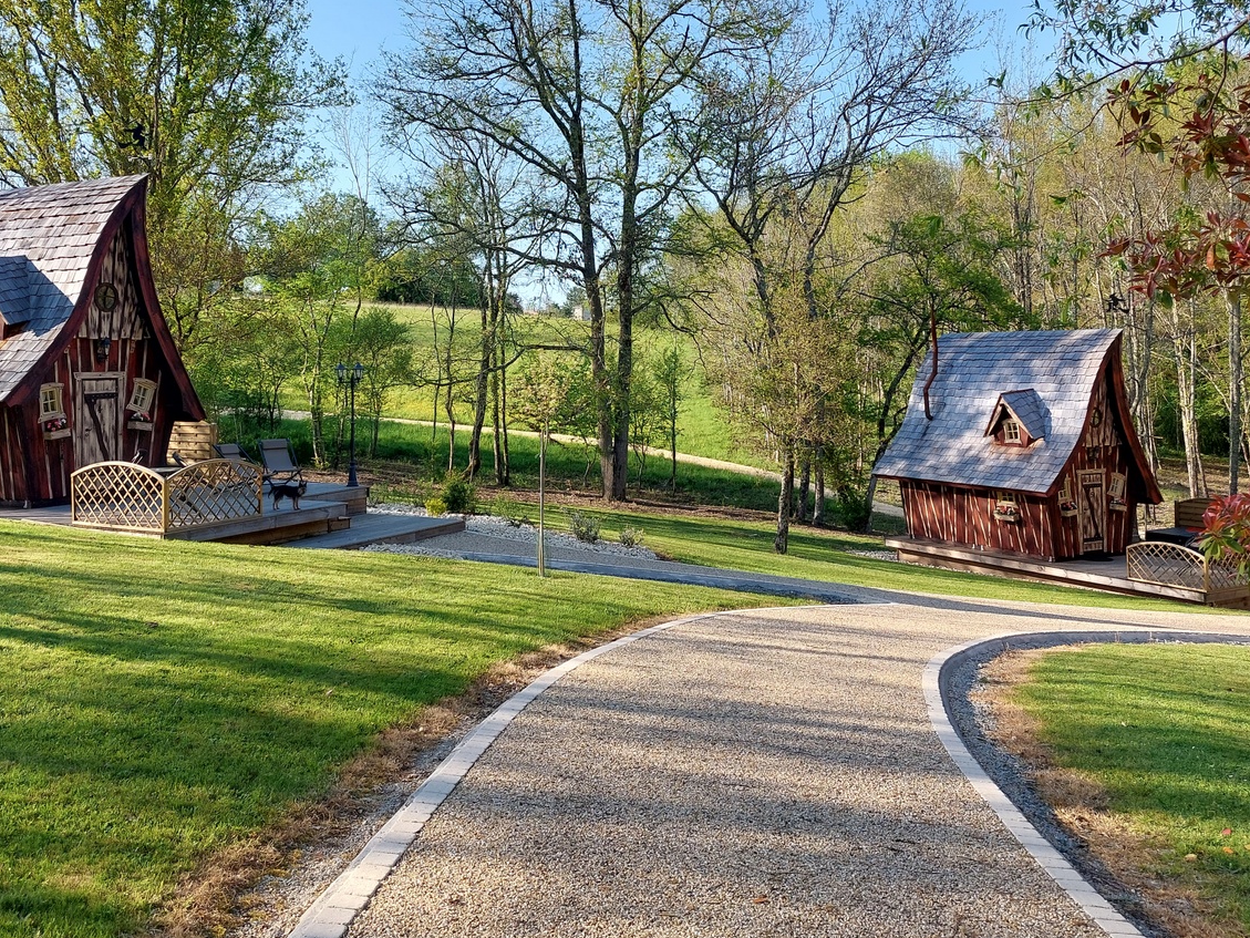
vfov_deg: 41.2
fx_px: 1228
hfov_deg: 53.6
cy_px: 306
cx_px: 509
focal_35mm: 34
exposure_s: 1/472
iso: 25
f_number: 1.8
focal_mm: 5.23
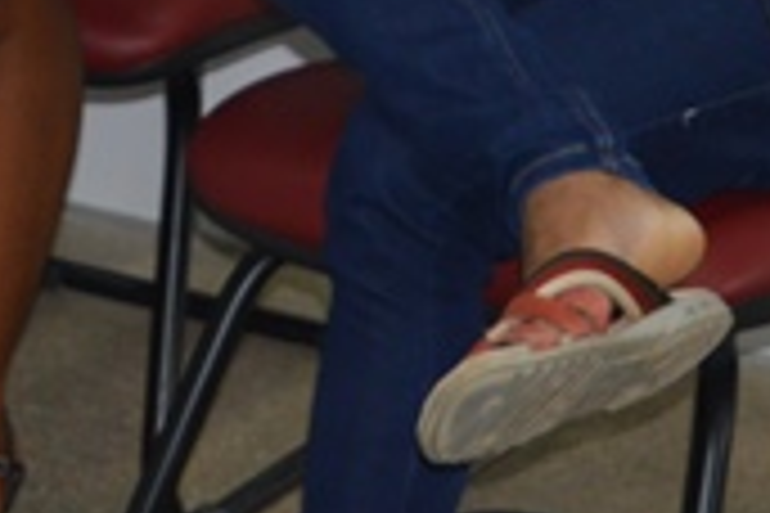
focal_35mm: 224
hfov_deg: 8.9
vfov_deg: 5.9
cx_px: -459
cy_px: -700
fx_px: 4791
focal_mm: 30
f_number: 4.2
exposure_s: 1/60
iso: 500
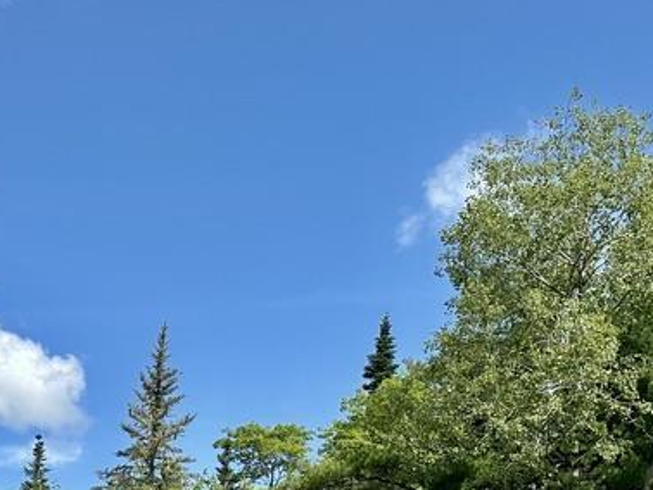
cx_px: 199
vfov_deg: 21.2
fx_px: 1227
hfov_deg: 29.5
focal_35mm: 65
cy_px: 575
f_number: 1.78
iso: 80
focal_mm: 6.86
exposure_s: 1/4545
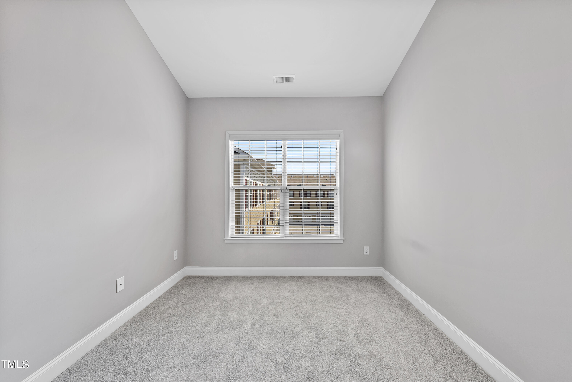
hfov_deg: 112.6
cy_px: 191
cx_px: 286
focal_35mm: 12
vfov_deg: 90.1
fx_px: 191
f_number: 7.1
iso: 400
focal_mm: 12
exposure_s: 1/15
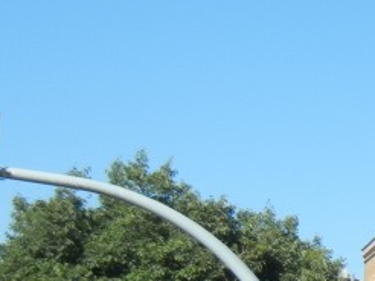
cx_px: 654
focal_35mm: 125
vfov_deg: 11.7
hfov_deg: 14.1
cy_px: 278
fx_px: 1353
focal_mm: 5.4
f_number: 7
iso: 160
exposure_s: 1/264
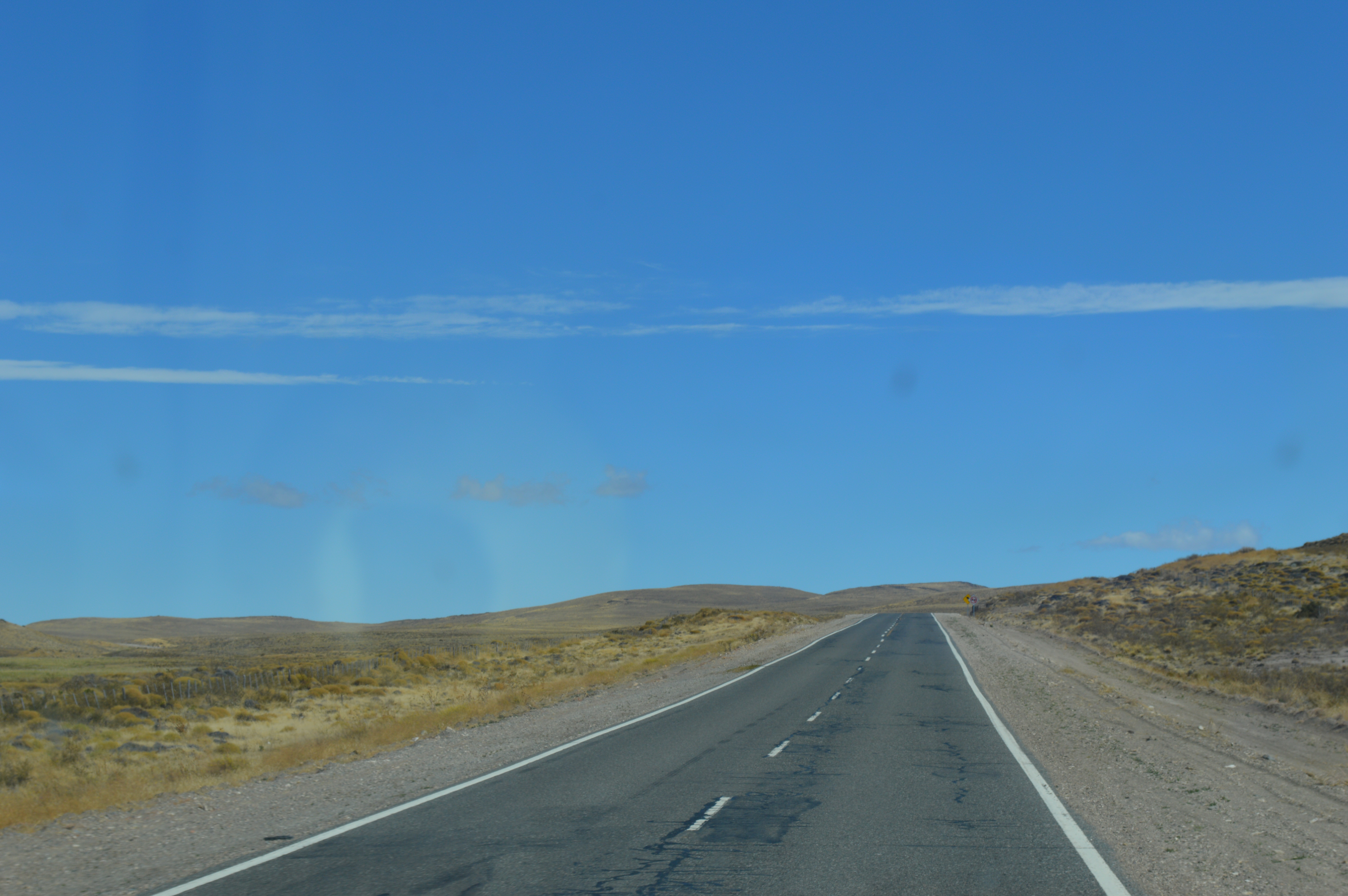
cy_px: 448
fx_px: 2918
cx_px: 674
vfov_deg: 17.5
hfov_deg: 26.0
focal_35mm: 78
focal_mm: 52
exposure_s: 1/320
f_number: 9
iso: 100
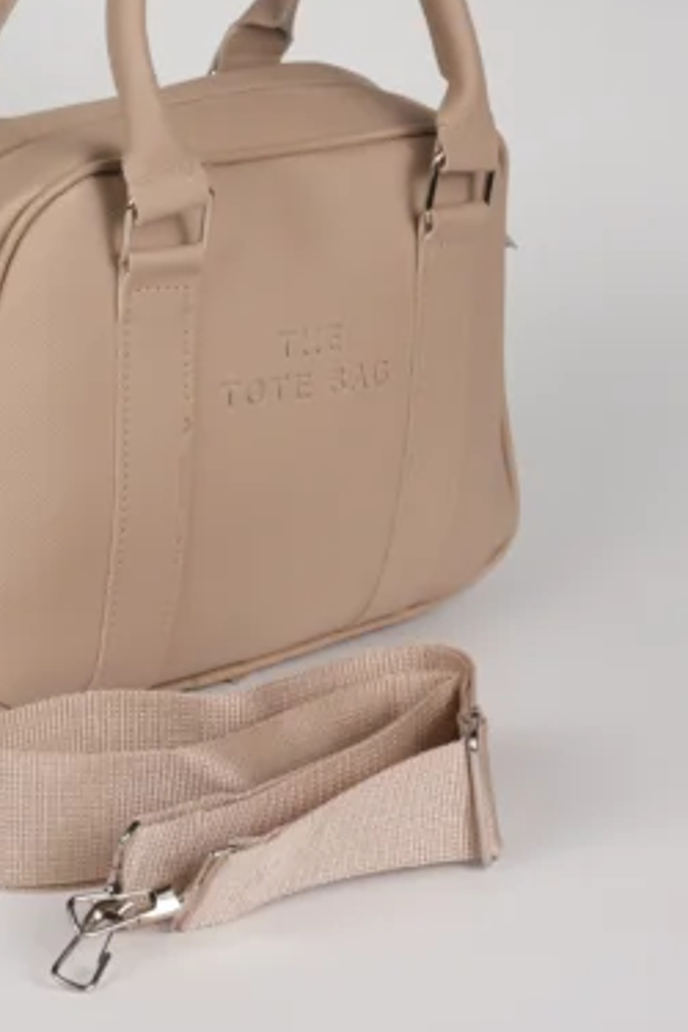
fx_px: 3870
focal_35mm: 135
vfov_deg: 15.1
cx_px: 165
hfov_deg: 10.1
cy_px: 277
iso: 160
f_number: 11
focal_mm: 50
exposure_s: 1/10
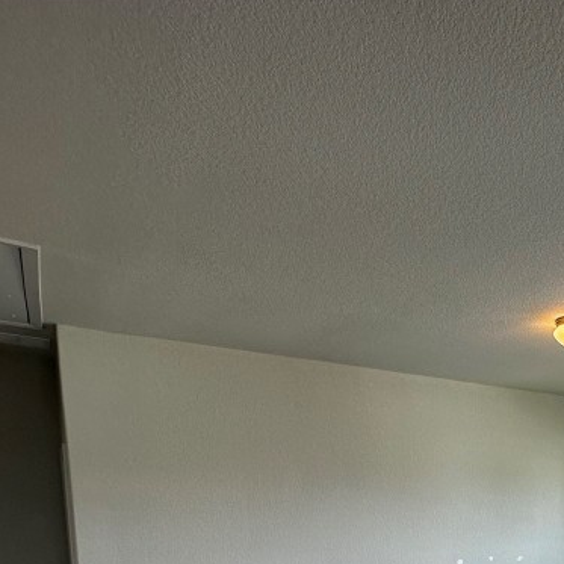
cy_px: 573
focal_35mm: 34
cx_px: 555
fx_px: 627
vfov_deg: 41.6
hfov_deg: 42.4
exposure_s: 1/120
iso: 50
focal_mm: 2.22
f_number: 2.2
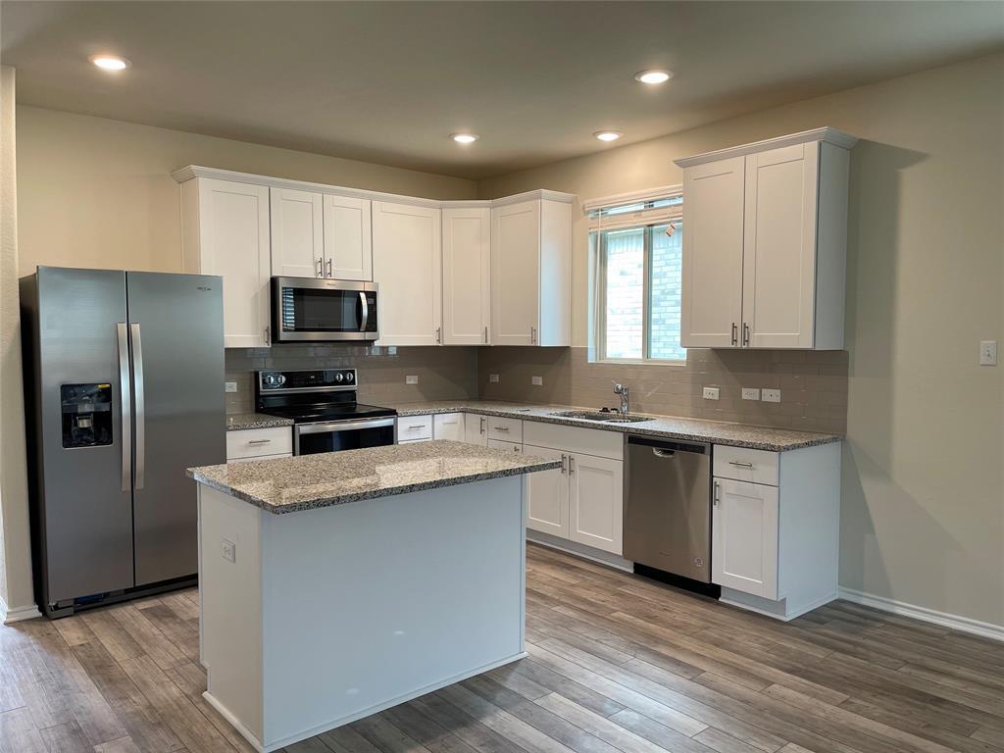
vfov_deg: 53.1
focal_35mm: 26
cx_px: 502
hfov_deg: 67.3
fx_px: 754
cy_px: 376
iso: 64
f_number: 1.6
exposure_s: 1/60
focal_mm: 5.1
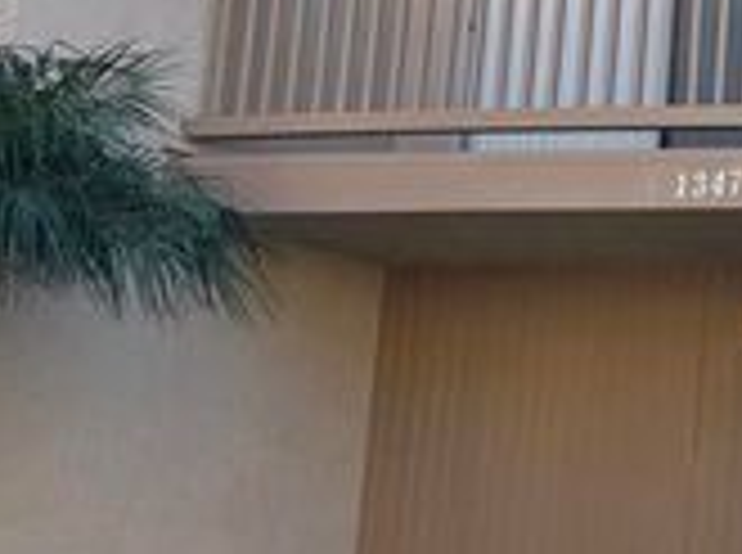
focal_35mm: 79
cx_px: 1106
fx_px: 1690
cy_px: 263
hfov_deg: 21.0
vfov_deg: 18.6
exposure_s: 1/1000
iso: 50
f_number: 1.5
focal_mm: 5.7
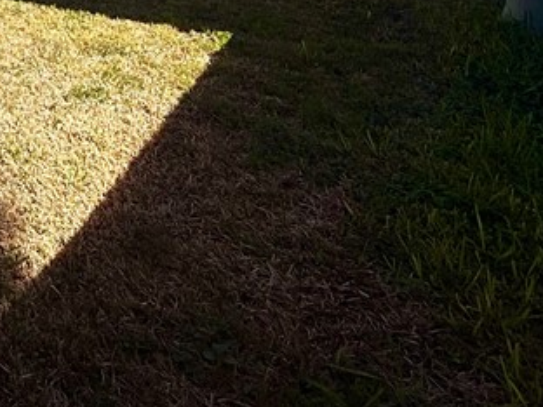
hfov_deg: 34.4
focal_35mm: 46
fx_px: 722
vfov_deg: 24.7
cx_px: -84
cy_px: -195
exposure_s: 1/1961
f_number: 2.2
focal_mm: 2.22
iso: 50
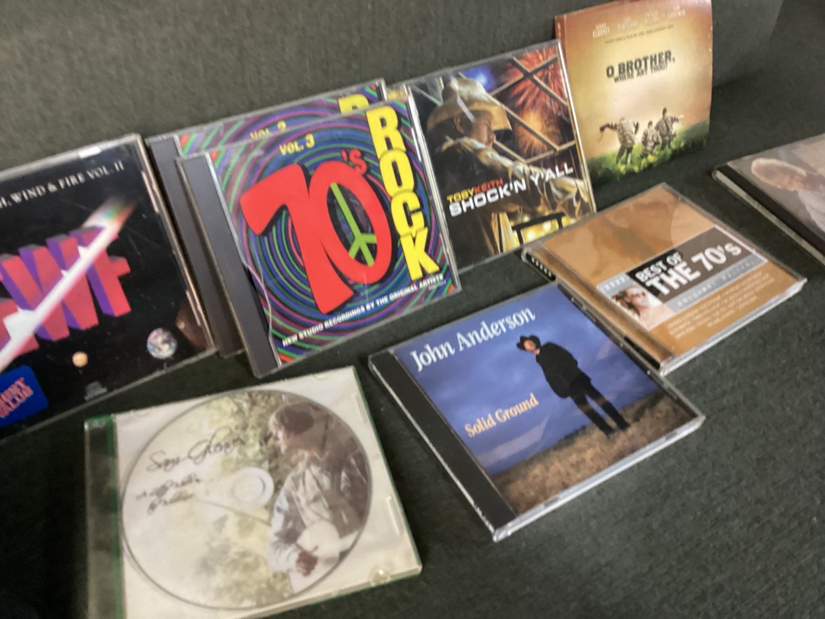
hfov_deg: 58.3
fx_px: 739
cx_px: 412
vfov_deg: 45.4
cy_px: 310
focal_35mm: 31
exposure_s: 1/30
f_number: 2.4
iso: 500
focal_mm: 3.3
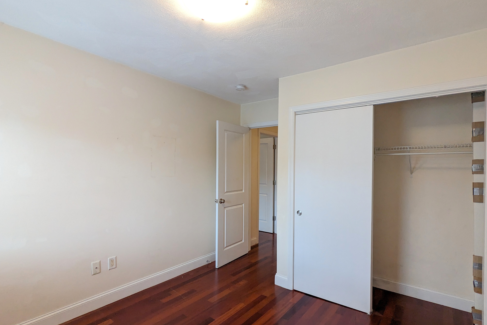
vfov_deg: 67.3
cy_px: 171
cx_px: 253
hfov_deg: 90.0
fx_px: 243
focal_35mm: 18
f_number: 2.2
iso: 126
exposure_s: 1/30
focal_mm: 2.35
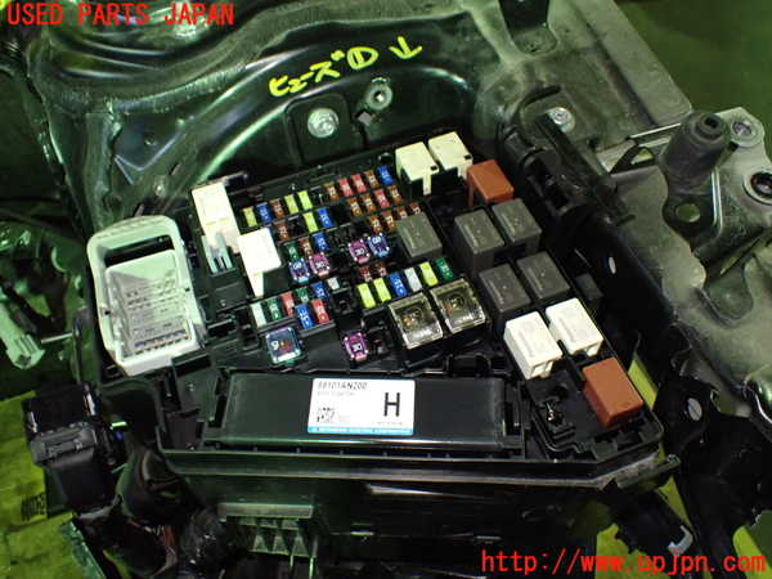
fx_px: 669
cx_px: 386
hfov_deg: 60.0
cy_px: 290
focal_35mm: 30
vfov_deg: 46.8
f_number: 2.3
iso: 800
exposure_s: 1/30
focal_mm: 5.4
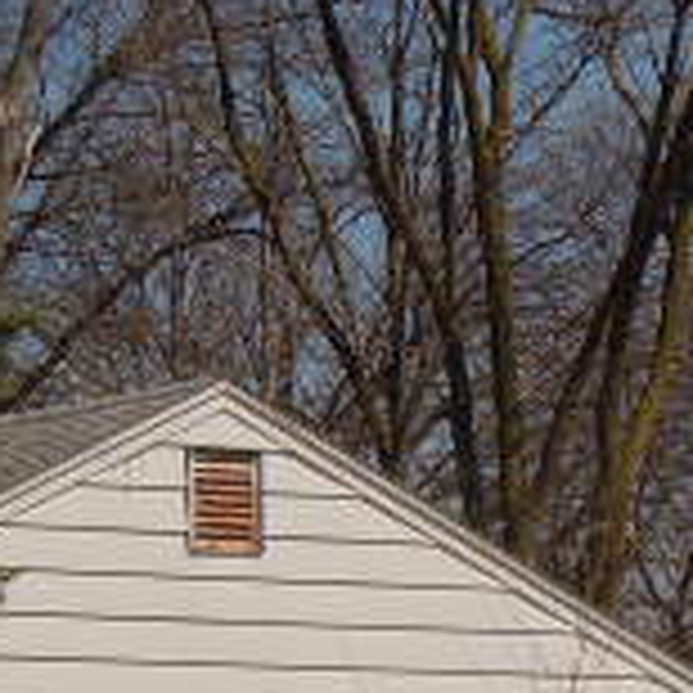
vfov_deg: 5.3
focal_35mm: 326
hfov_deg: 5.3
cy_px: 954
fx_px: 7384
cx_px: 981
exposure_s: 1/400
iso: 100
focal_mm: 16
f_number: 8.8
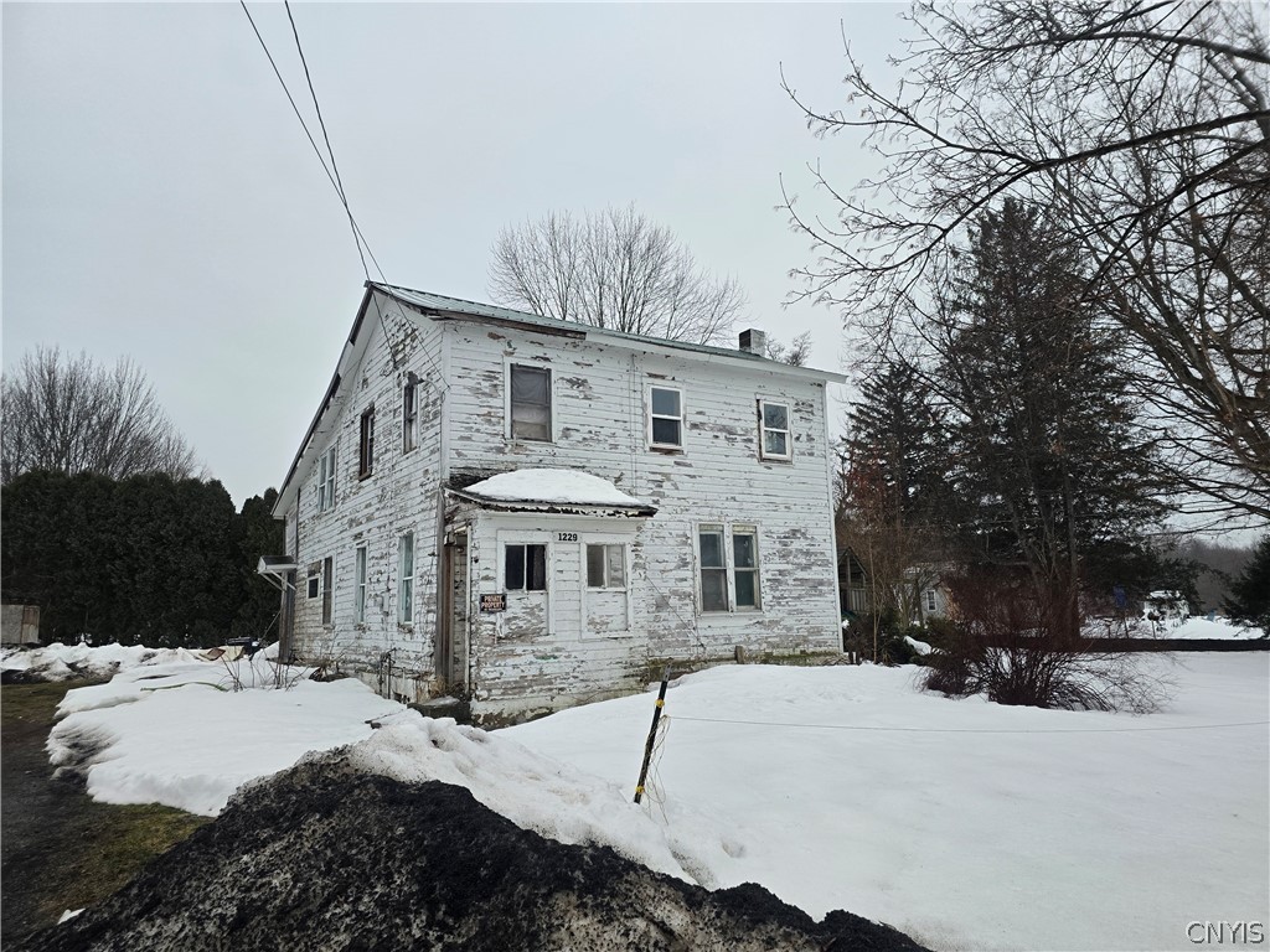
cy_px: 476
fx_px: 844
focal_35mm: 23
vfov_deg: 58.9
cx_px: 635
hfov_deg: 73.9
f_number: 1.7
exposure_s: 1/180
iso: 125
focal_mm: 6.3
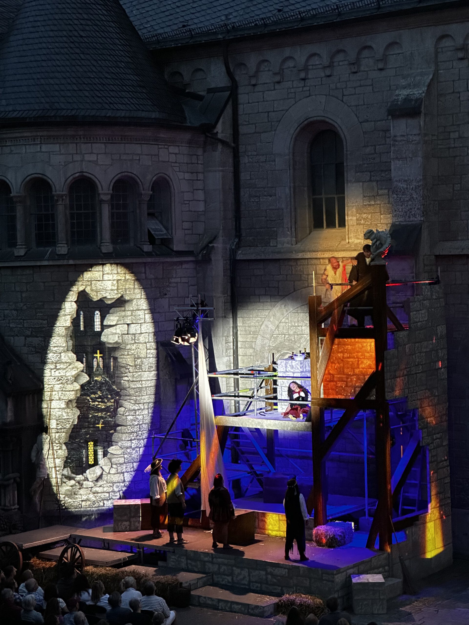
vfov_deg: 25.3
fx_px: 1391
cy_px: 312
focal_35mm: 77
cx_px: 234
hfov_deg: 19.1
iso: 1250
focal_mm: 9
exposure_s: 1/30
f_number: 2.8
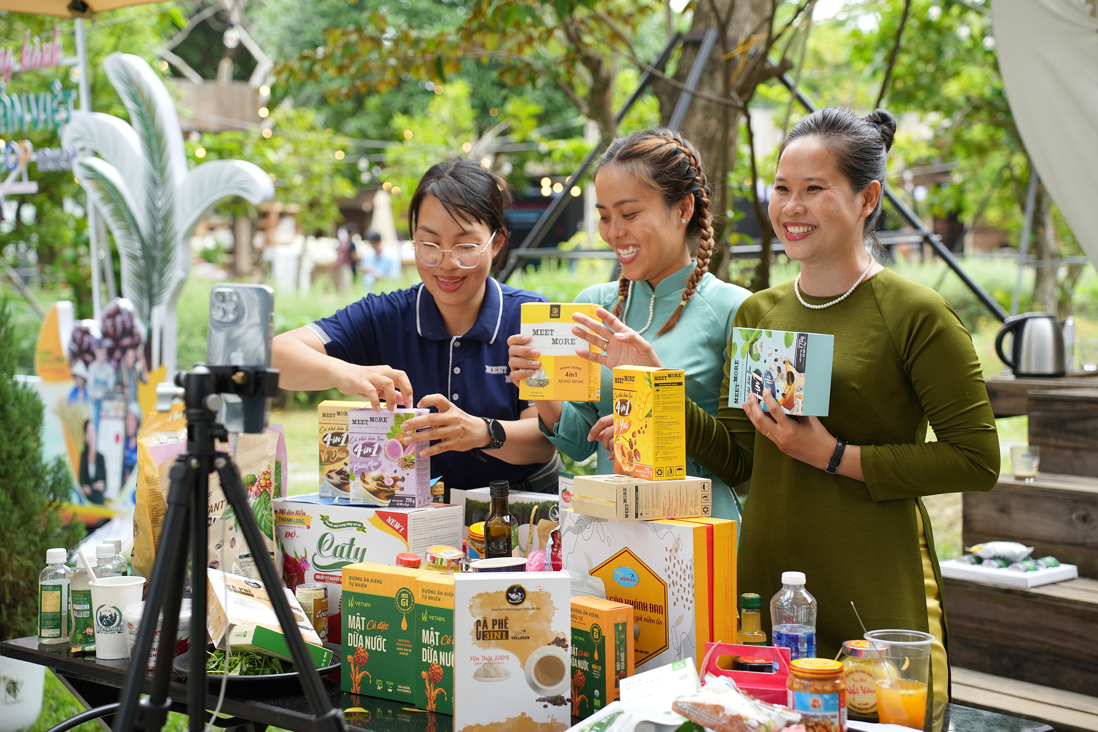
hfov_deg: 31.0
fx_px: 1982
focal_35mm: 65
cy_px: 366
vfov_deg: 20.9
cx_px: 549
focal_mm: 65
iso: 320
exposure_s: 1/200
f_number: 4
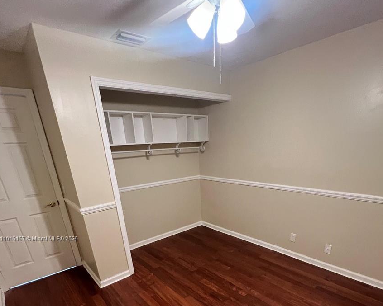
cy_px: 239
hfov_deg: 86.3
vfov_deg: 67.7
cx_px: 199
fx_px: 204
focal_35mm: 18
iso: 400
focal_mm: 1.57
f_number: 1.8
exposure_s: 1/60
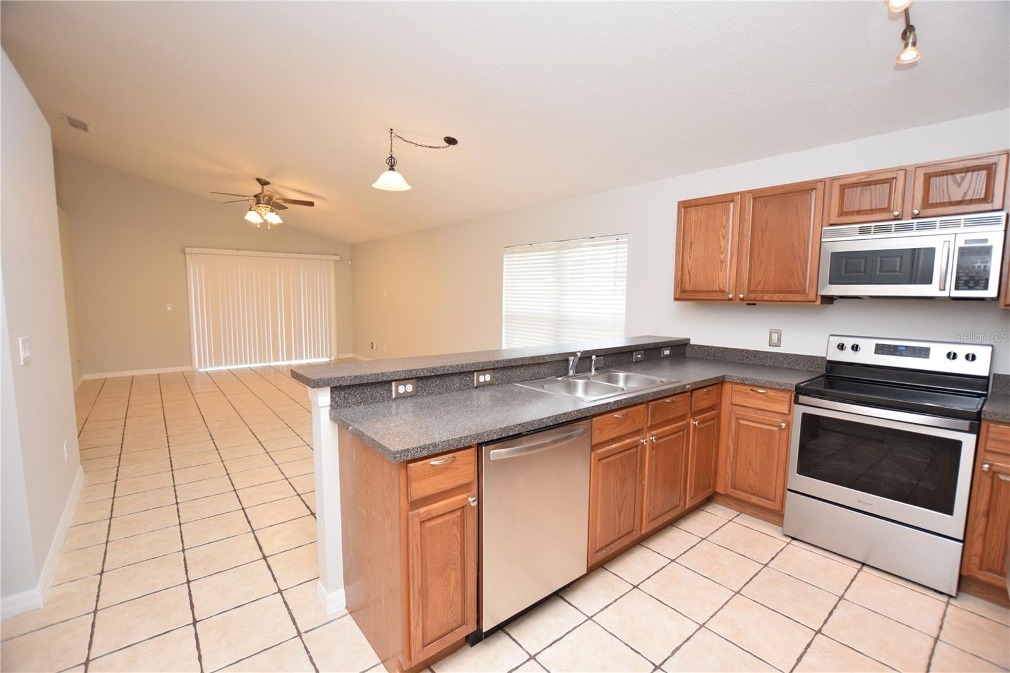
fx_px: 421
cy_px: 336
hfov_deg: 100.4
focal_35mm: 15
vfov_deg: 77.3
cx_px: 505
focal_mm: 10
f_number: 3.5
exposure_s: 1/100
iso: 800
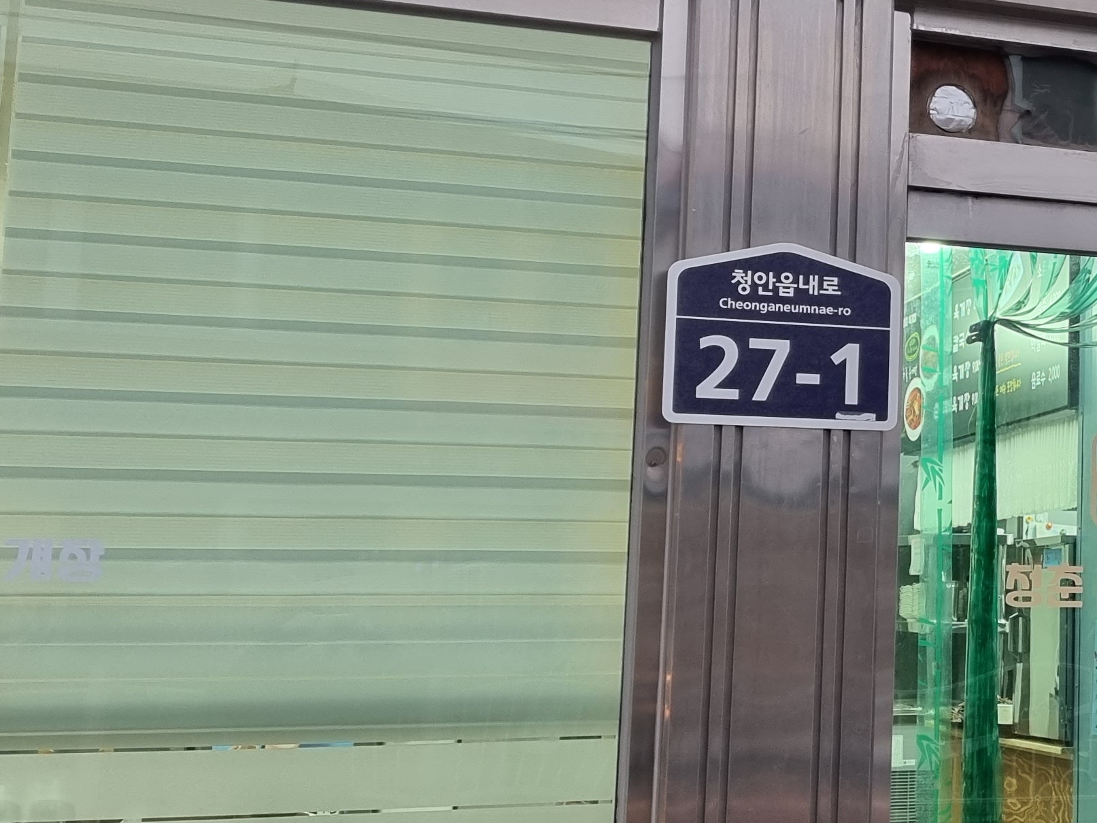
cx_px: 1186
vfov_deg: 22.5
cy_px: 297
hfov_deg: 27.5
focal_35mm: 65
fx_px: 2060
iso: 200
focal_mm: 5.4
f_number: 1.8
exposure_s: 1/60
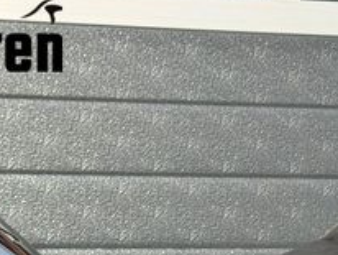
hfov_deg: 13.0
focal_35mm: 149
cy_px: 357
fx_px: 1457
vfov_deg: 9.7
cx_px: 377
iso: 80
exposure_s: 1/1838
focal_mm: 6.76
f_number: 1.78
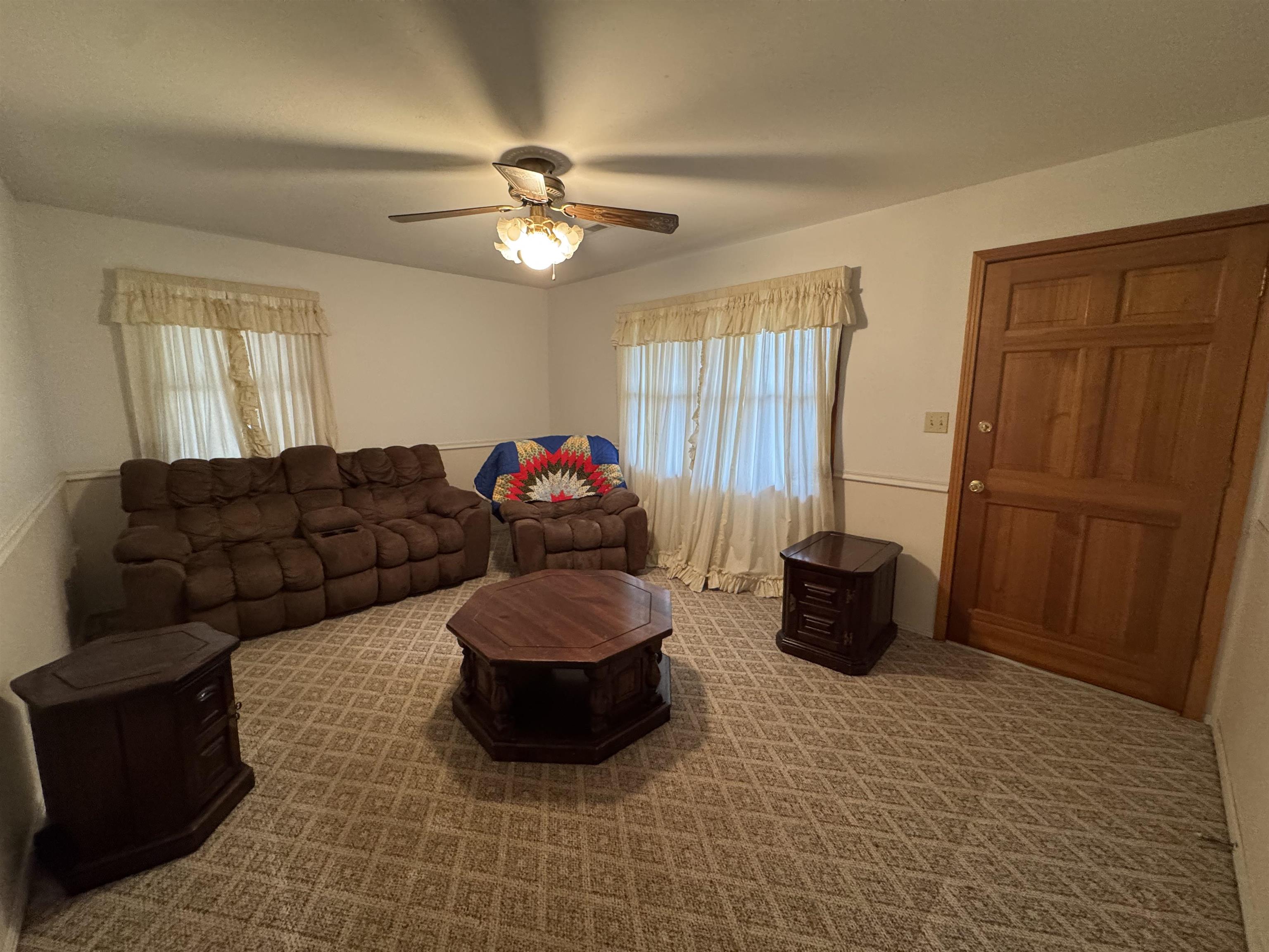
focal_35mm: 14
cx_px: 634
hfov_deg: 102.1
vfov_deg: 85.7
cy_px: 476
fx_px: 513
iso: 500
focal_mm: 2.22
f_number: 2.2
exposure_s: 1/60
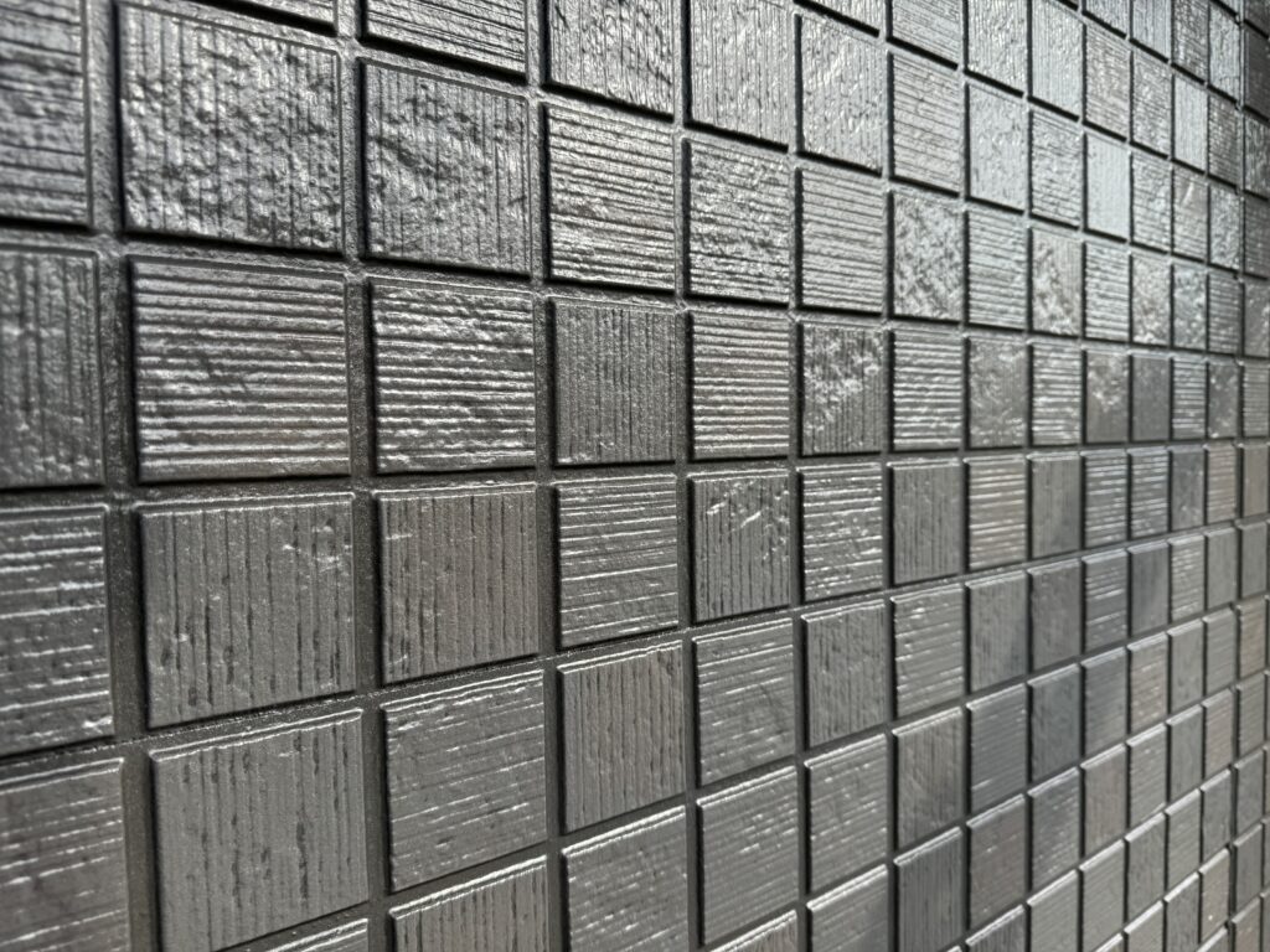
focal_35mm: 24
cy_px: 476
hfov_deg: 71.6
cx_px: 635
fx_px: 881
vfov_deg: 56.8
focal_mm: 6.76
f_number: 1.78
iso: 80
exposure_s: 1/1026
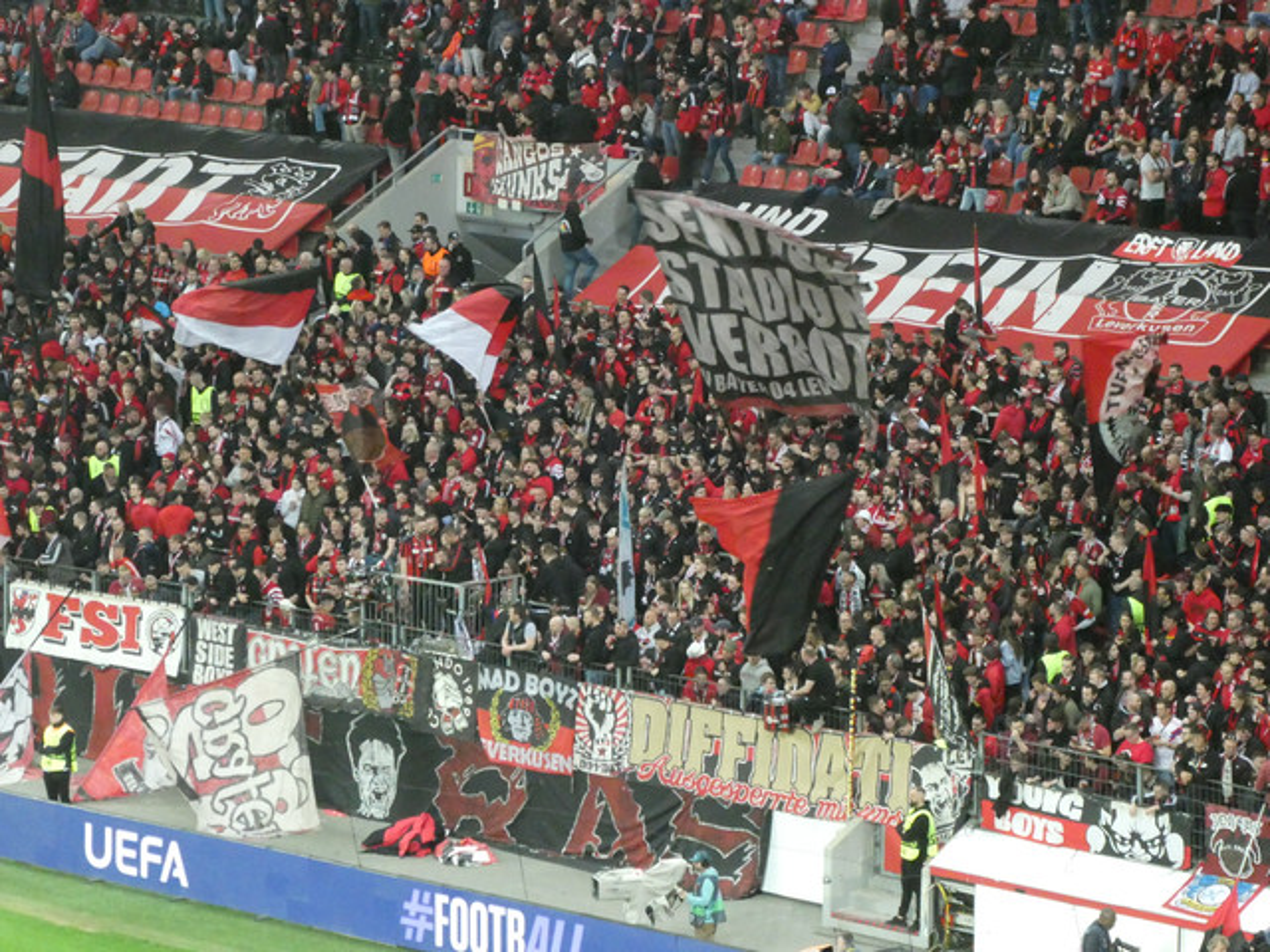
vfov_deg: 9.3
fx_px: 5870
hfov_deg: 12.3
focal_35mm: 160
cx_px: 635
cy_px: 476
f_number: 5.5
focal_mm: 28.7
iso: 1250
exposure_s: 1/80
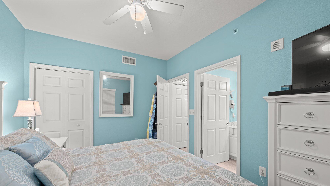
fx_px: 131
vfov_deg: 69.9
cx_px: 164
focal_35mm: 15
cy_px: 110
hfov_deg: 103.0
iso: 250
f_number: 10
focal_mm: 14
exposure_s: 5
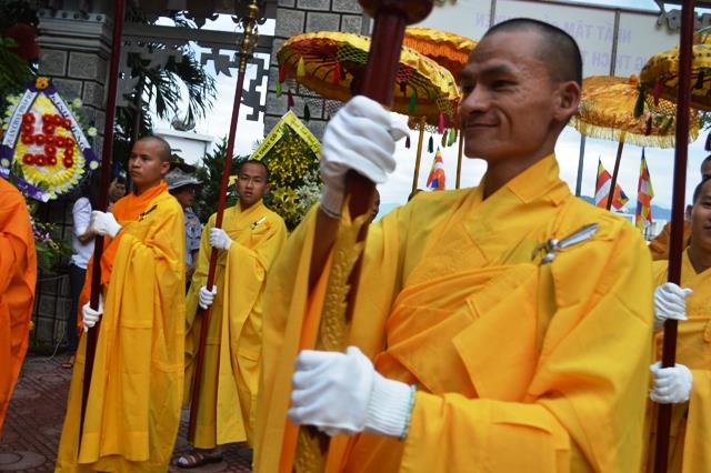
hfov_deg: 57.2
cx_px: 356
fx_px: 651
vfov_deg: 39.9
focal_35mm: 33
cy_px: 236
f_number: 5.6
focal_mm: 22
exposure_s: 1/125
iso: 180
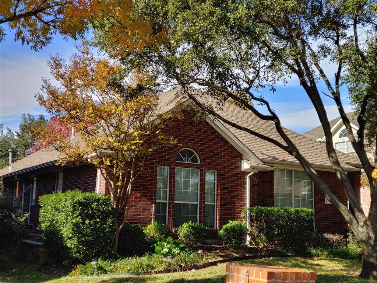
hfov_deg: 38.2
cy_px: 142
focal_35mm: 50
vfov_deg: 29.1
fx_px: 545
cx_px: 188
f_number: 2.4
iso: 50
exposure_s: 1/730
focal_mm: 5.88
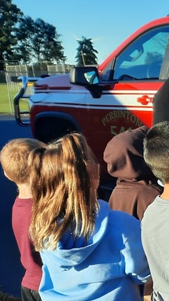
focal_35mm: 73
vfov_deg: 28.9
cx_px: 395
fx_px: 581
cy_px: 185
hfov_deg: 12.9
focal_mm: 4.6
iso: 32
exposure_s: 1/463
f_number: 2
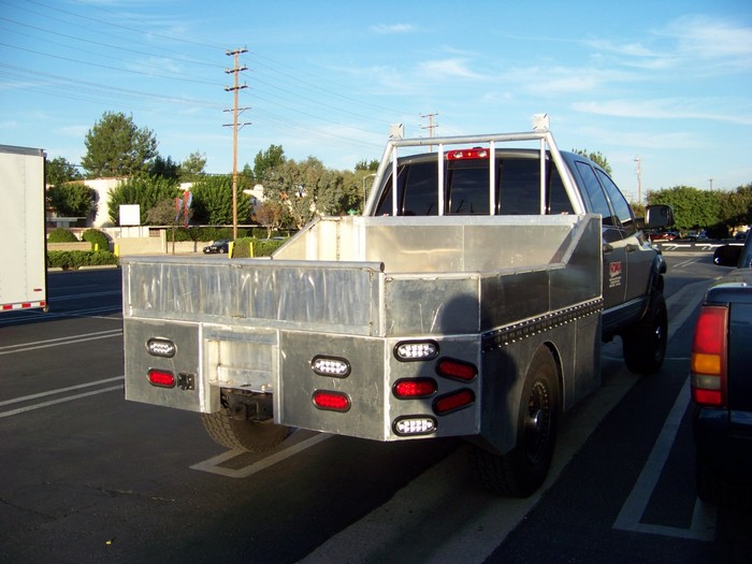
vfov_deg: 39.7
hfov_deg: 51.4
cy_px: 282
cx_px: 376
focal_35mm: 36
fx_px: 782
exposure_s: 1/640
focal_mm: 5.85
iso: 72
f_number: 2.8
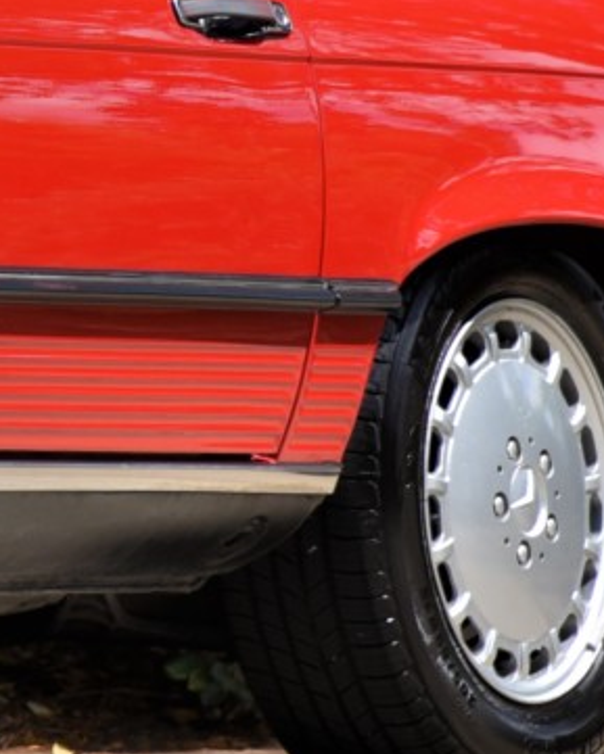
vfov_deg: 3.0
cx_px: -953
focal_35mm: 639
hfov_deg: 2.4
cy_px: 5
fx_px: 14272
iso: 640
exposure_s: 1/640
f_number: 7.1
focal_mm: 120
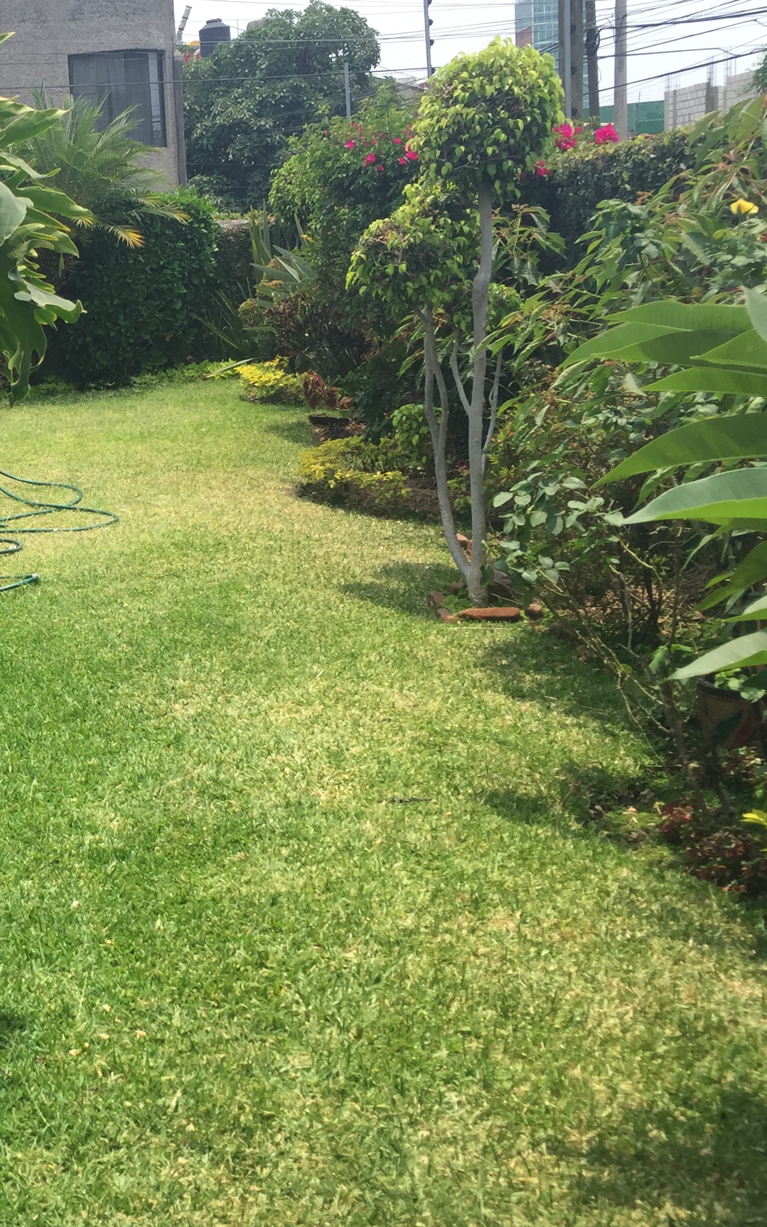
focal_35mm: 49
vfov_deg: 41.1
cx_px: -122
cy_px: 597
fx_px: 1639
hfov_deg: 24.2
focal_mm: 4.15
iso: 32
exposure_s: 1/920
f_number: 2.2
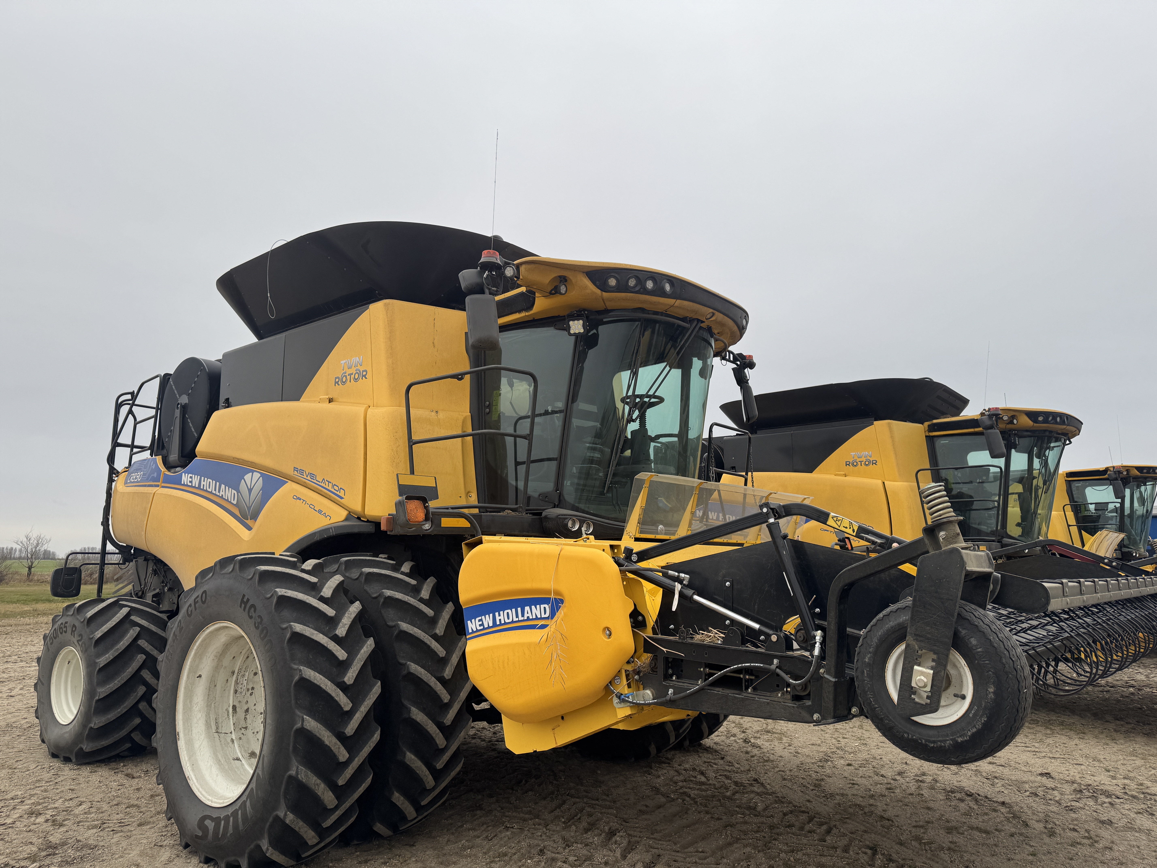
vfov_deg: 56.8
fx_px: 802
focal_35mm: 24
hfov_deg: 71.6
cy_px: 434
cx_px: 578
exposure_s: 1/1151
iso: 80
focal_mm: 6.76
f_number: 1.78
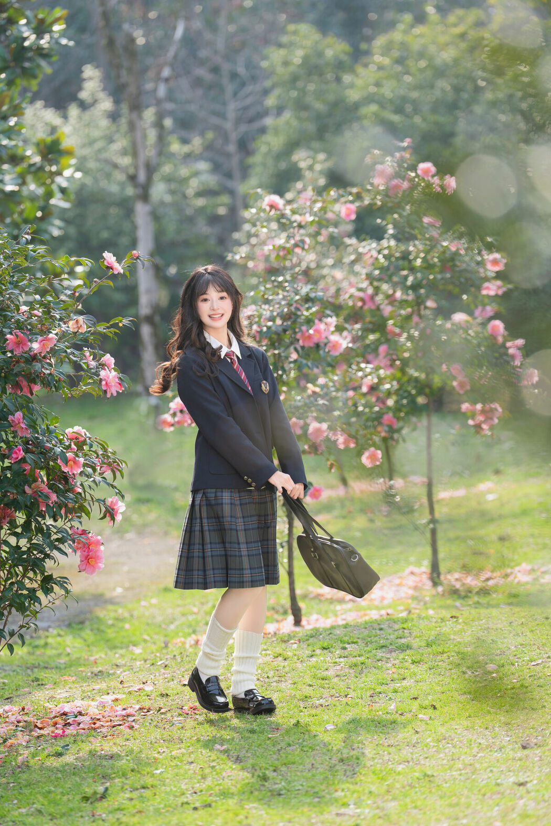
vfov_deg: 13.7
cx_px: 276
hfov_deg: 9.1
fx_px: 3443
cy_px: 413
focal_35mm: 150
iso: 200
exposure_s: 1/500
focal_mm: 150
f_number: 3.2
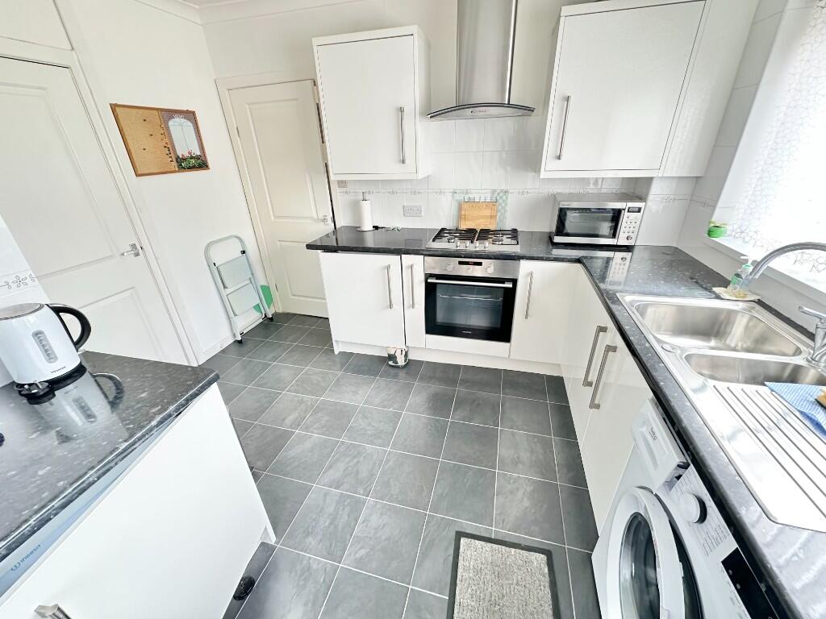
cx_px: 413
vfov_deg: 85.7
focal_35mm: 14
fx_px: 334
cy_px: 310
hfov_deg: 102.1
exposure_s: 1/99
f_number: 2.2
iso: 160
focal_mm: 2.22
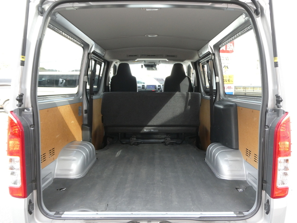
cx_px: 148
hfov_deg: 58.4
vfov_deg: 45.4
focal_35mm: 31
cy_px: 112
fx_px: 266
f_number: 3.5
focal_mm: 5.4
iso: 250
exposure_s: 1/80
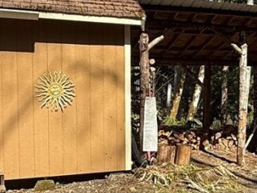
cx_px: 203
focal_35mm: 62
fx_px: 460
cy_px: 107
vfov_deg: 23.6
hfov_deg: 30.5
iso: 50
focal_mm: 2.22
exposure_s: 1/789
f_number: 2.2
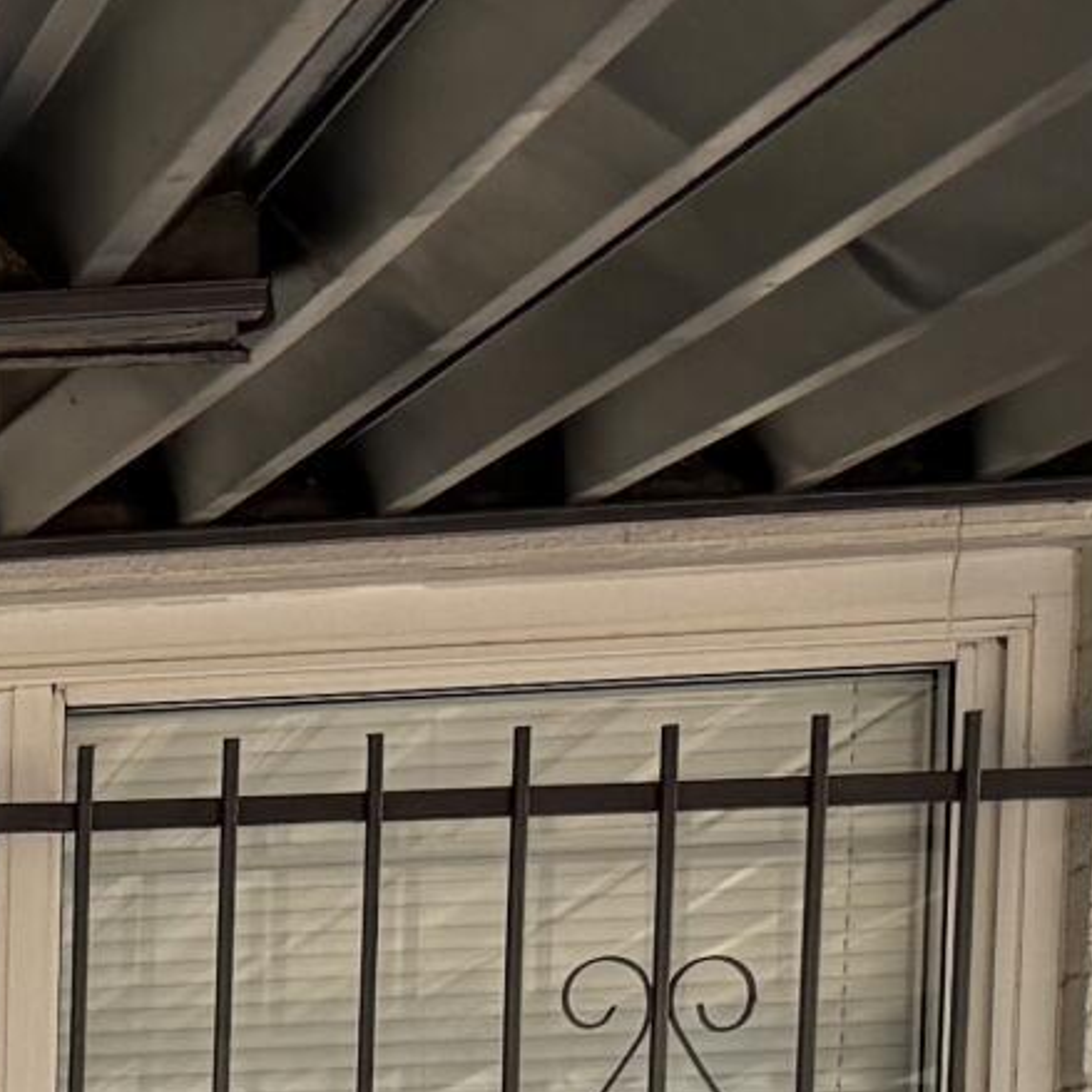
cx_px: -2032
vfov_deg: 11.2
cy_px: 1995
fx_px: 5175
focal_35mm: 145
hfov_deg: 9.7
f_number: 1.78
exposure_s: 1/627
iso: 100
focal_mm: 6.76
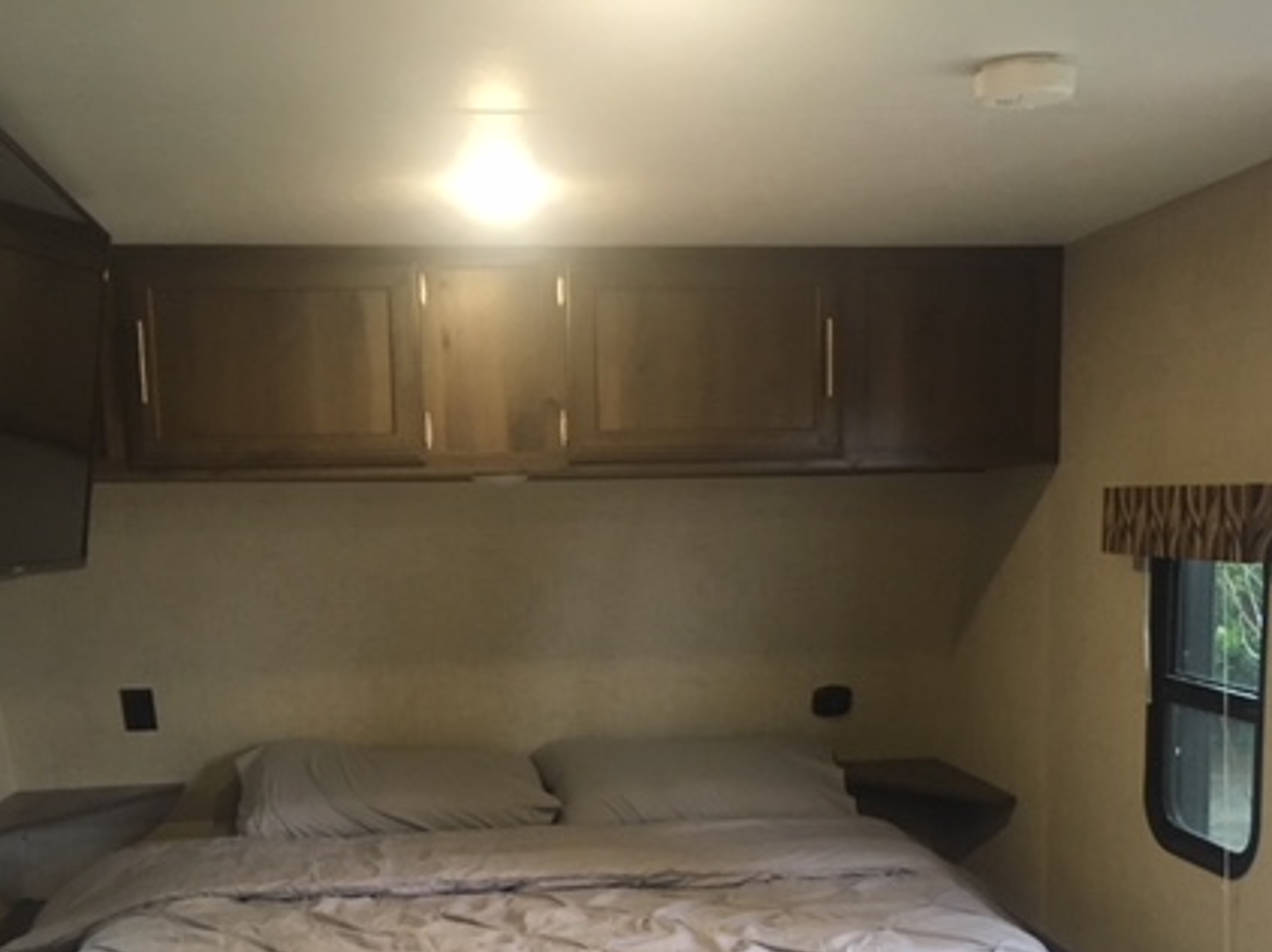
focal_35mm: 44
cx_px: 624
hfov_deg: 43.0
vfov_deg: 32.2
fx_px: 1616
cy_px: 720
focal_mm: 4.15
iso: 200
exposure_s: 1/30
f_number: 2.2
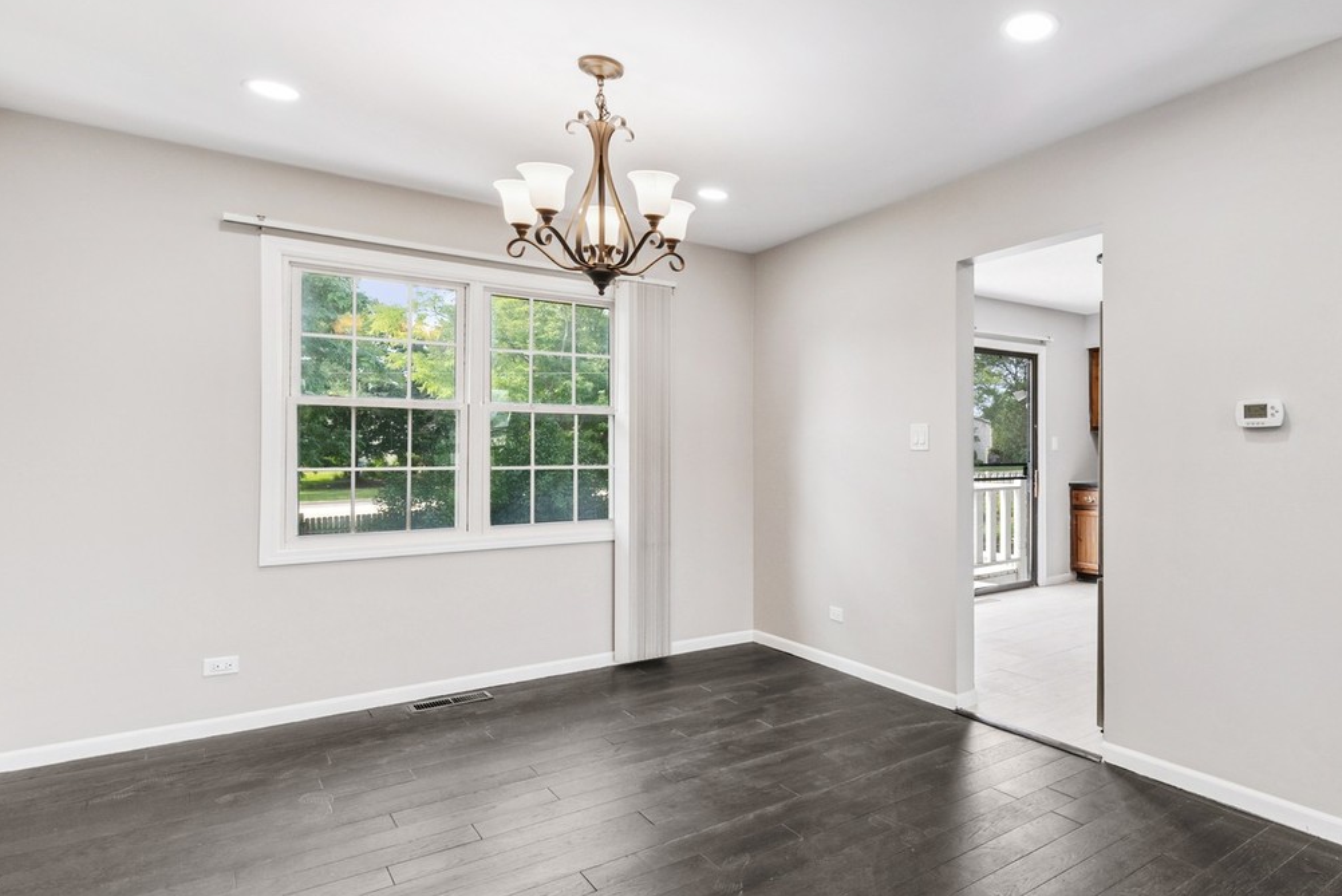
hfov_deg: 78.8
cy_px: 433
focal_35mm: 21
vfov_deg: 59.5
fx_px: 783
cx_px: 885
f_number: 9
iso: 200
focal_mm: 13
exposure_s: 1/25
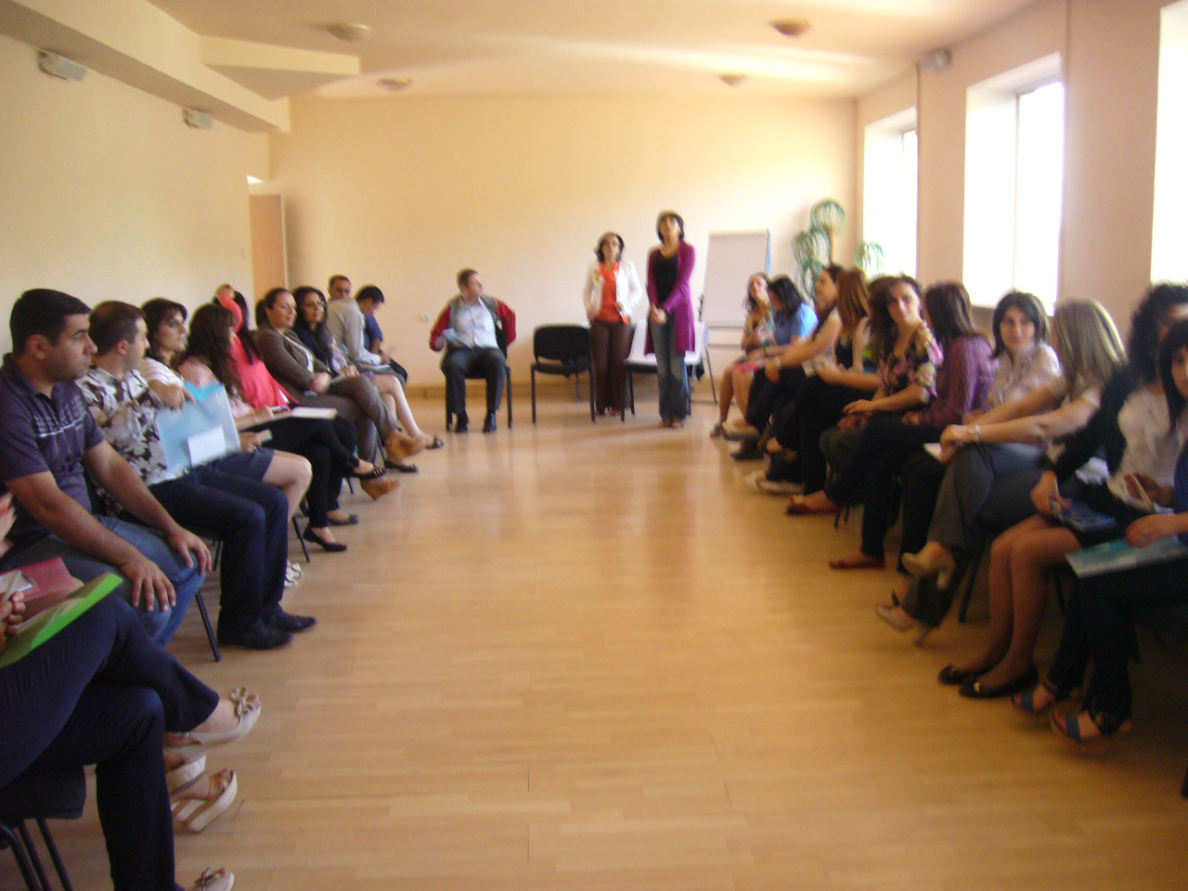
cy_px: 446
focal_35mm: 35
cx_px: 594
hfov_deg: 52.6
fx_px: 1201
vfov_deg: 40.7
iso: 200
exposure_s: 1/15
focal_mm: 5.8
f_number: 2.8
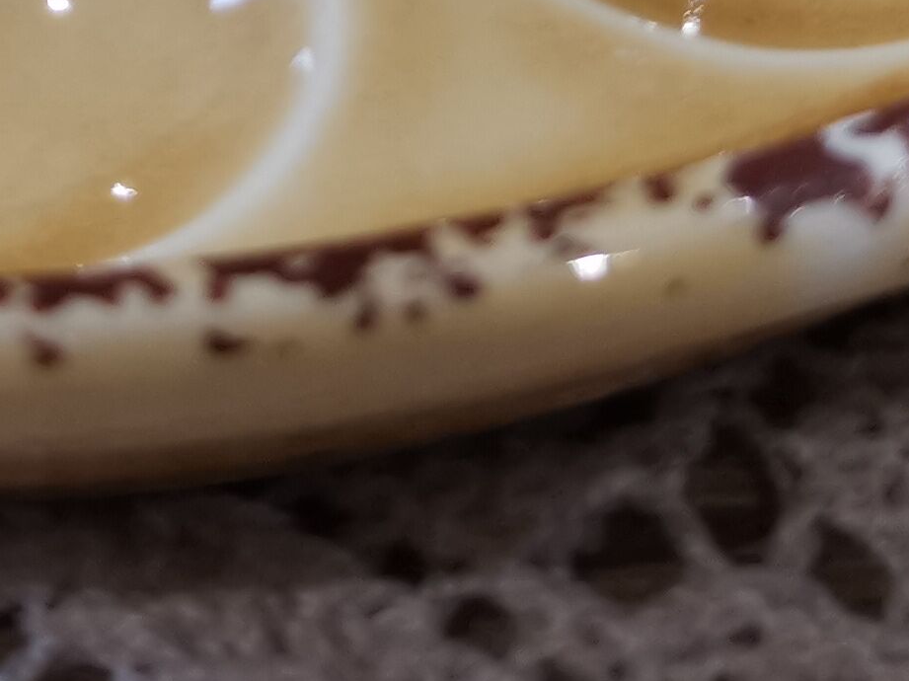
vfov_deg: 12.9
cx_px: 253
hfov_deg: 18.3
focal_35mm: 107
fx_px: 2809
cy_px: -437
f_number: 1.8
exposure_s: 1/100
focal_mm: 5.58
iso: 200
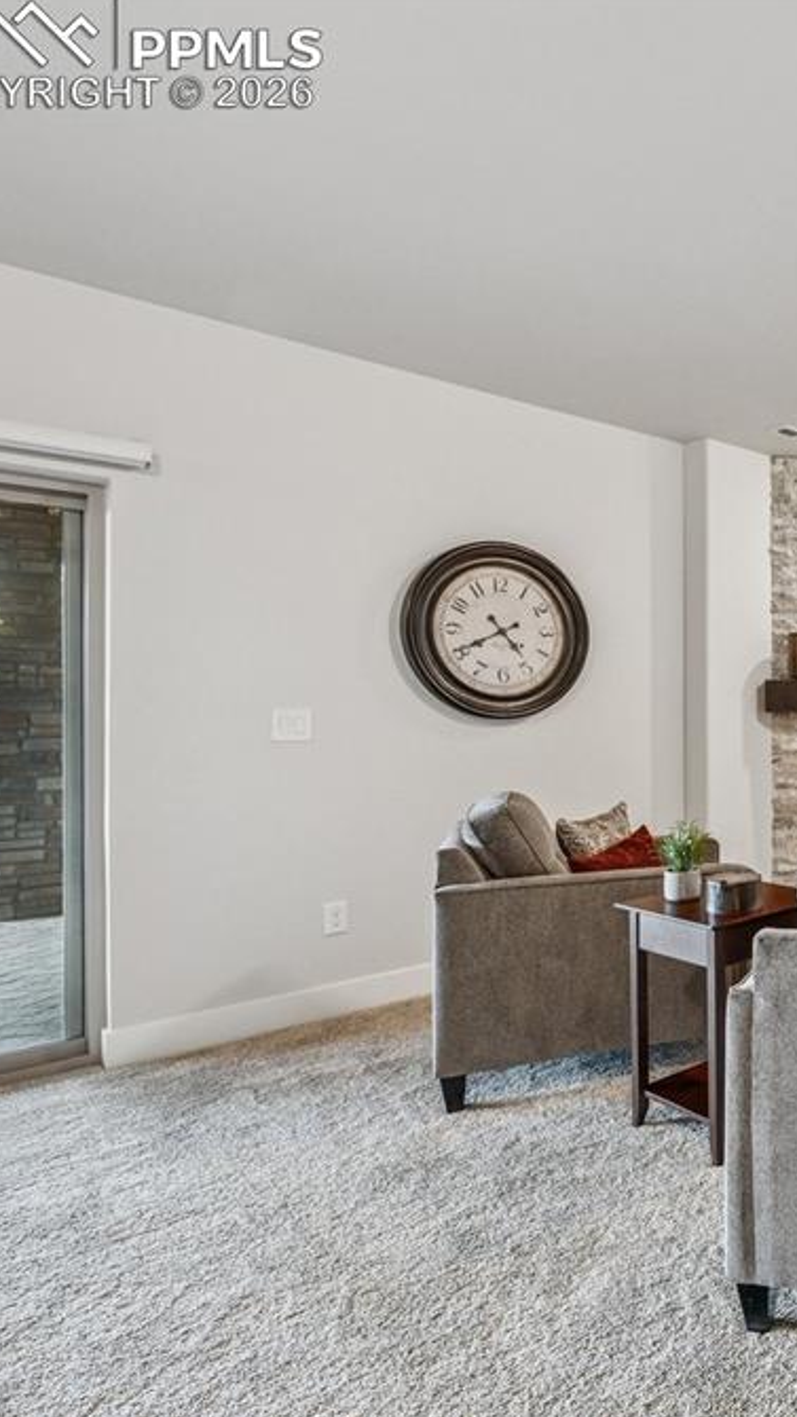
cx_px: 981
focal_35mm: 24
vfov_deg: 76.3
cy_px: 713
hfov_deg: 35.9
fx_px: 901
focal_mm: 15
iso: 800
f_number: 11
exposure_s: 1/3.33
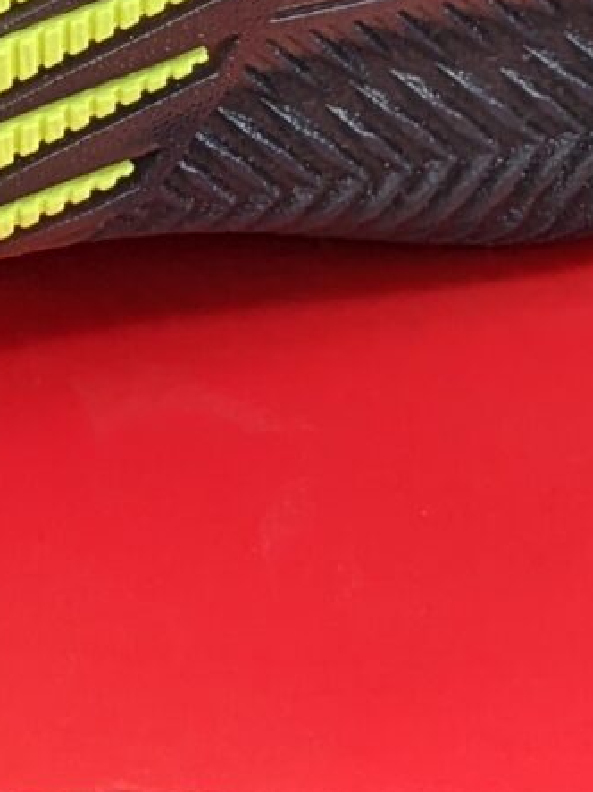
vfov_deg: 12.0
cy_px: -484
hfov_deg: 9.4
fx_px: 3565
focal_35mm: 156
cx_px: -134
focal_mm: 4.44
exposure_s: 1/149
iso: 49
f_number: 1.8
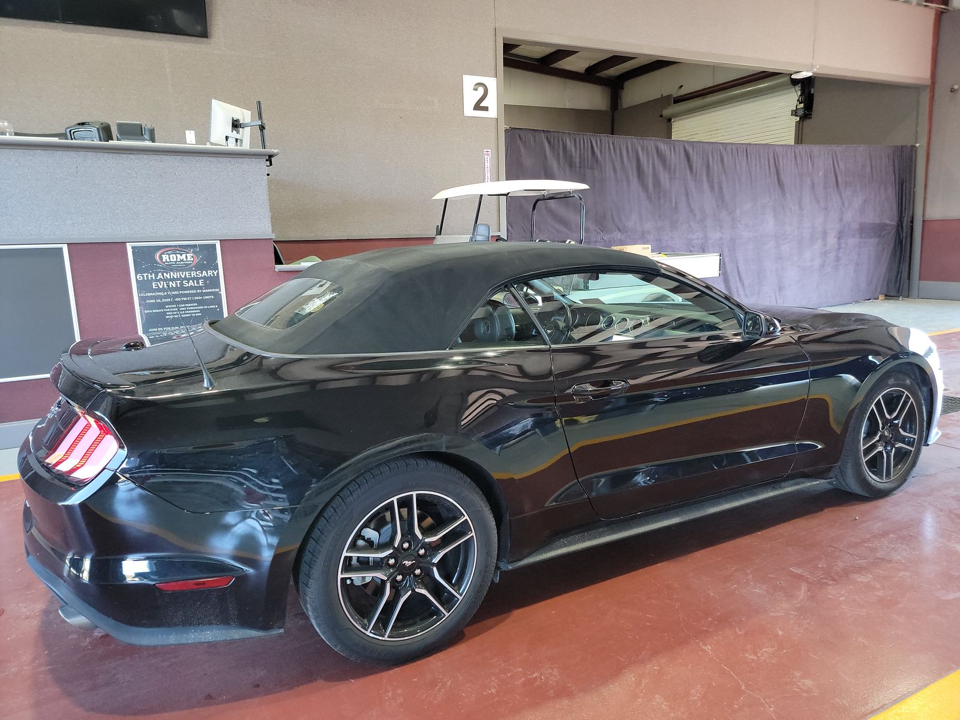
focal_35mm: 24
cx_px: 480
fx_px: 666
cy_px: 360
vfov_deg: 56.8
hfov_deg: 71.6
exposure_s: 1/59
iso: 660
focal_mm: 6.7
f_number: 1.8
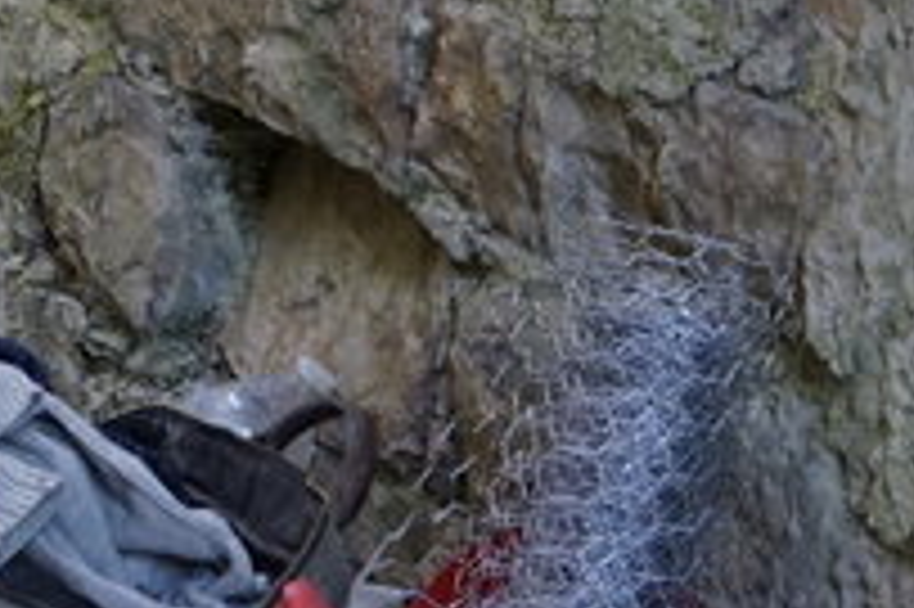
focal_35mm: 225
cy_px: -419
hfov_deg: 8.6
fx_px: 5708
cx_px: -1031
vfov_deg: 6.0
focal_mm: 38
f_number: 4
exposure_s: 1/160
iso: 1600
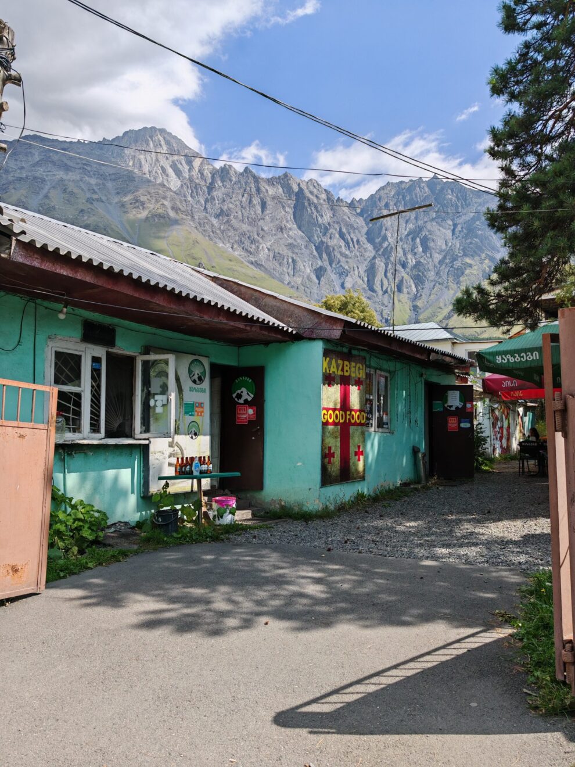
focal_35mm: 27
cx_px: 288
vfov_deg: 65.3
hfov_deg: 51.4
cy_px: 384
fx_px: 598
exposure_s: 1/1300
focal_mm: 6.83
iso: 50
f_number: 2
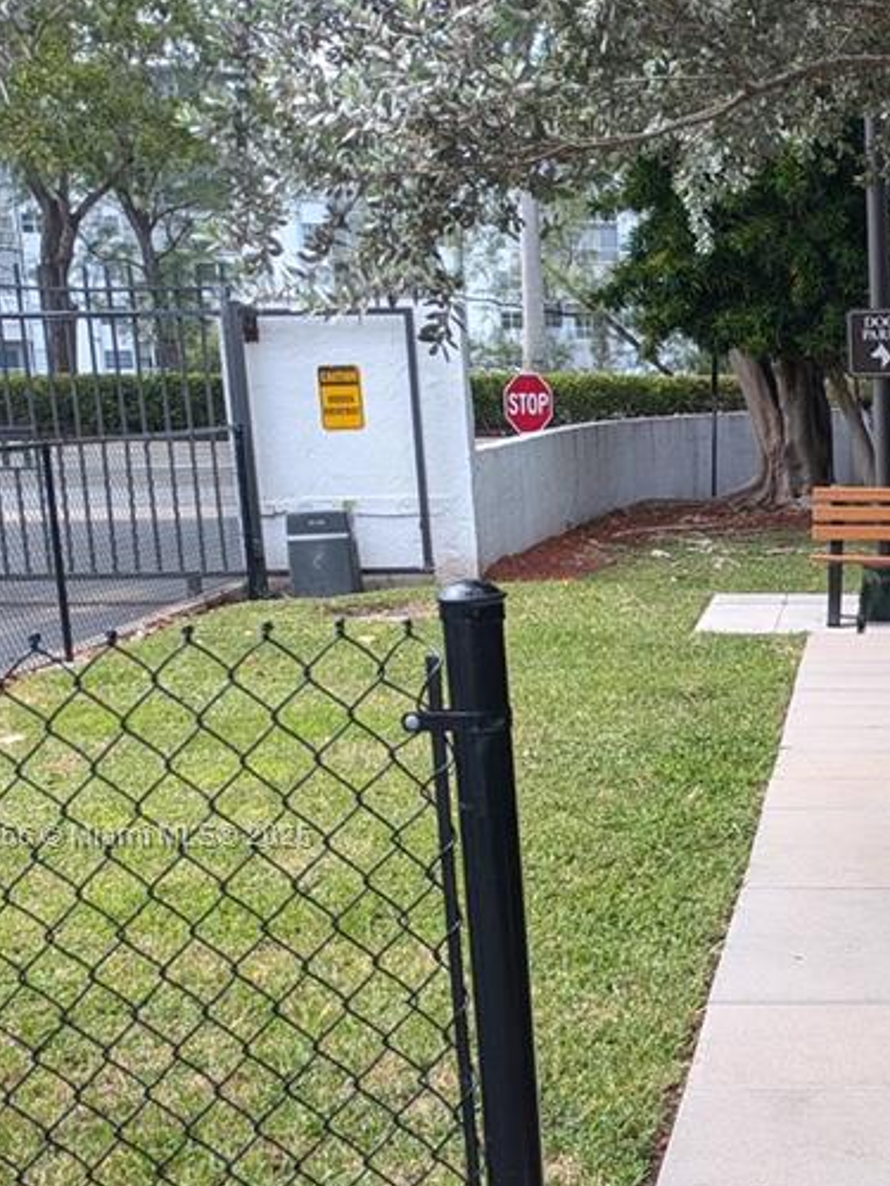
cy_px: 837
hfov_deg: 23.1
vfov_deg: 31.8
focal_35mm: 60
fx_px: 2057
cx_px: 946
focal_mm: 5.43
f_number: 1.89
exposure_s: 1/538
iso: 46
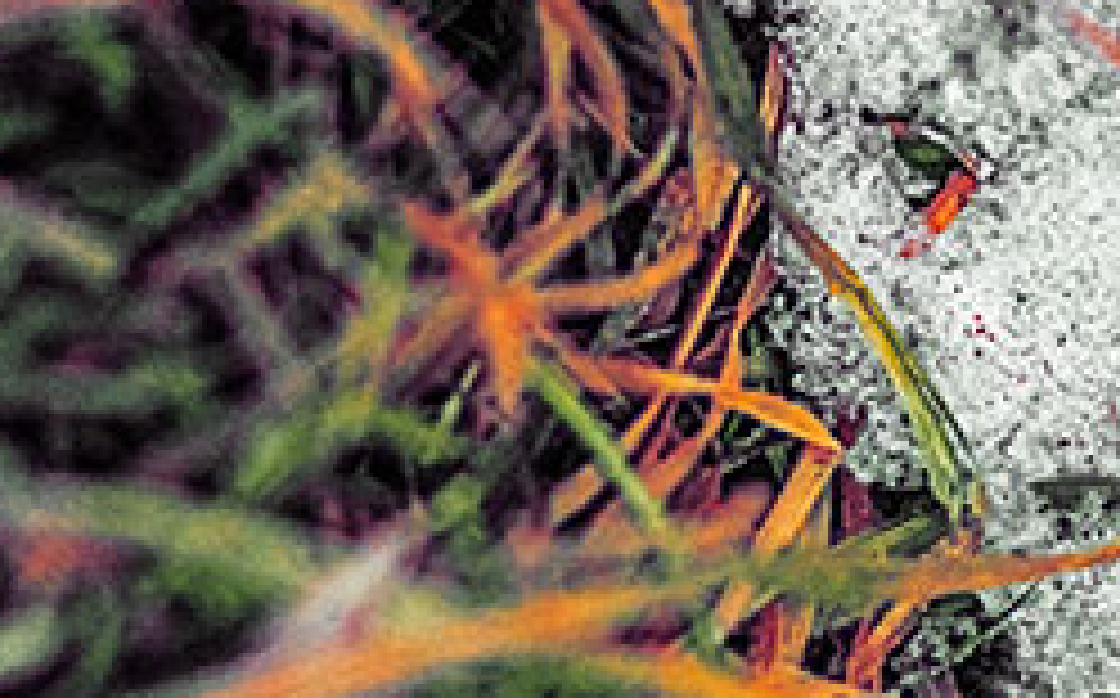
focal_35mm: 430
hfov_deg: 4.9
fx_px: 13110
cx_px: 990
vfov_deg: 3.0
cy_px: 430
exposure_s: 1/800
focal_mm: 210
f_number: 6.3
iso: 5000
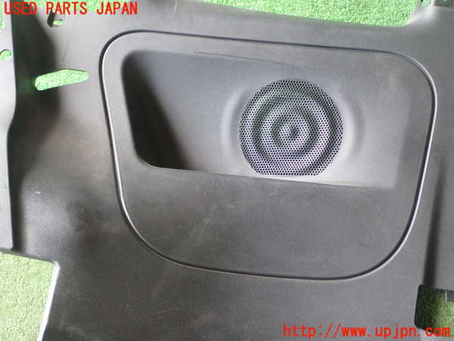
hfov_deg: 45.8
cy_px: 170
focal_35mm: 41
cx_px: 227
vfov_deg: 35.1
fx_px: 538
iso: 200
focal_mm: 7.31
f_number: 2.8
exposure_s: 1/50
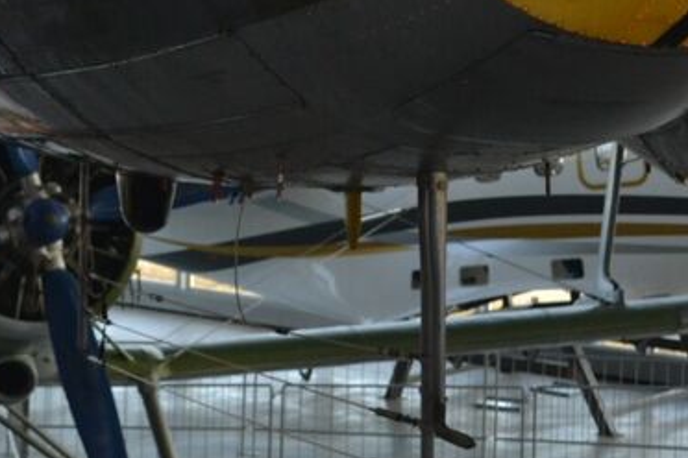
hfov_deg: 13.5
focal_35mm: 150
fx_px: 2861
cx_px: 9
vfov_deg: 8.9
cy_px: -261
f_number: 5.6
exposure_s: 1/125
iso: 400
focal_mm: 29
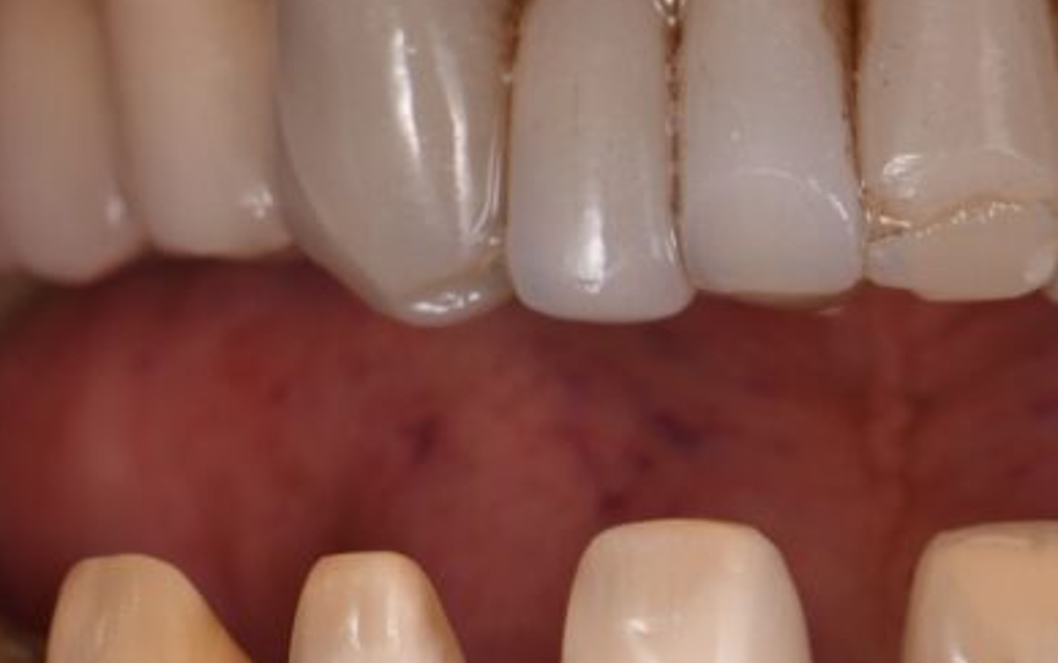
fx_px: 7328
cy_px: 682
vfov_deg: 5.2
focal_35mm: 254
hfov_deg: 8.2
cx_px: 905
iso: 200
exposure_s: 1/160
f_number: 32
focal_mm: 105
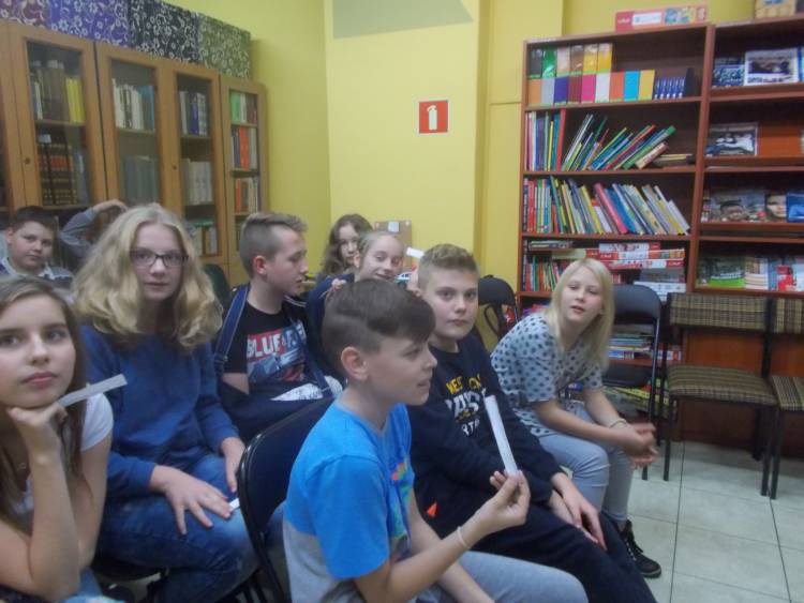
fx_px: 604
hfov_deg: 67.3
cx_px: 402
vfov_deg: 53.1
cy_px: 302
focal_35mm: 26
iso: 640
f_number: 3.2
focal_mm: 4.6
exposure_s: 1/60
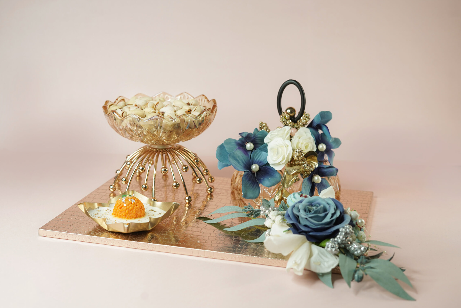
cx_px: 230
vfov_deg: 27.0
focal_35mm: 50
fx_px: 640
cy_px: 154
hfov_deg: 39.6
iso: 320
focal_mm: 50
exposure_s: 1/125
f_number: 4.5
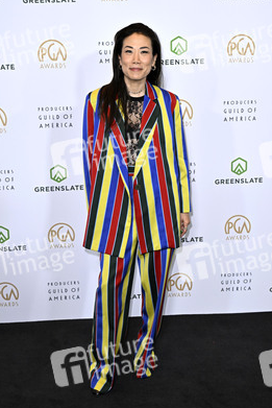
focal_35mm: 47
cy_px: 206
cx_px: 134
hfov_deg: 28.7
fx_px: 532
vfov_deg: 41.9
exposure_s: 1/320
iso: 2000
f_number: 5.6
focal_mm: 46
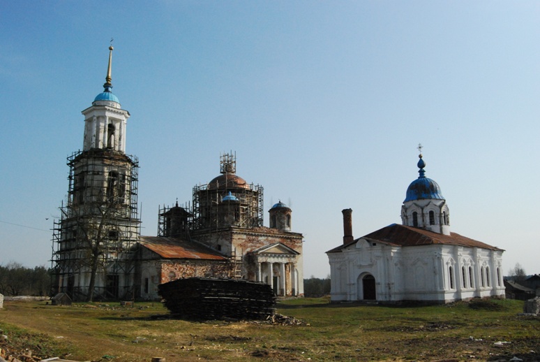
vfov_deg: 40.1
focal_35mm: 33
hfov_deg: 57.2
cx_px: 270
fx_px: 496
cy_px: 181
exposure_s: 1/4000
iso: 1600
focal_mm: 22
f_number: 8
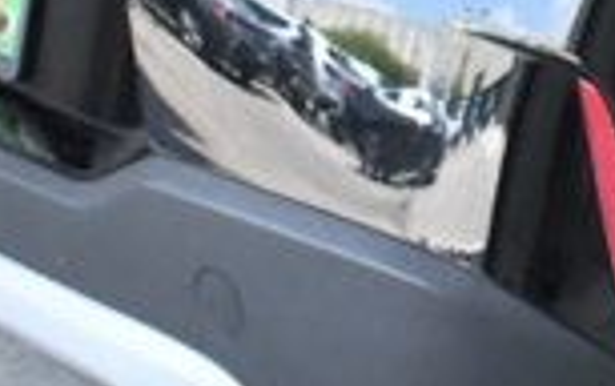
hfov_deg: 8.5
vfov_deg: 5.6
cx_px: 1242
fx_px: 3893
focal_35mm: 232
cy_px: -334
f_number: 9
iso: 2500
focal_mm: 23
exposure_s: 1/320
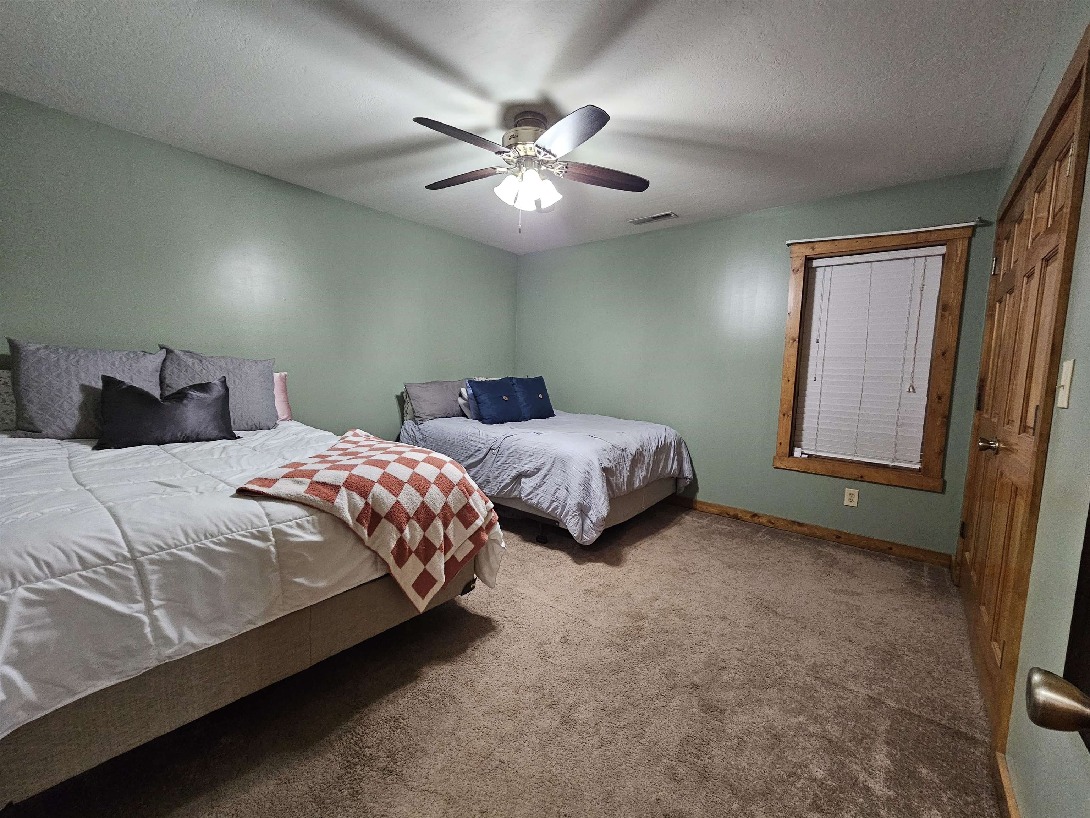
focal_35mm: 13
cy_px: 409
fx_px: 409
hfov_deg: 106.2
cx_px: 545
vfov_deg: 89.9
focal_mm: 2.2
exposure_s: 1/30
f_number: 2.2
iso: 500
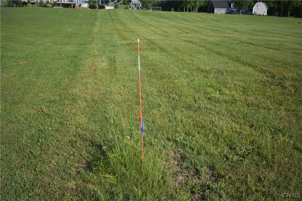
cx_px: 151
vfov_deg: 43.6
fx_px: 252
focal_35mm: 30
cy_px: 100
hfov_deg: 61.9
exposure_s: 1/2000
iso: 200
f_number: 3.5
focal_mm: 20
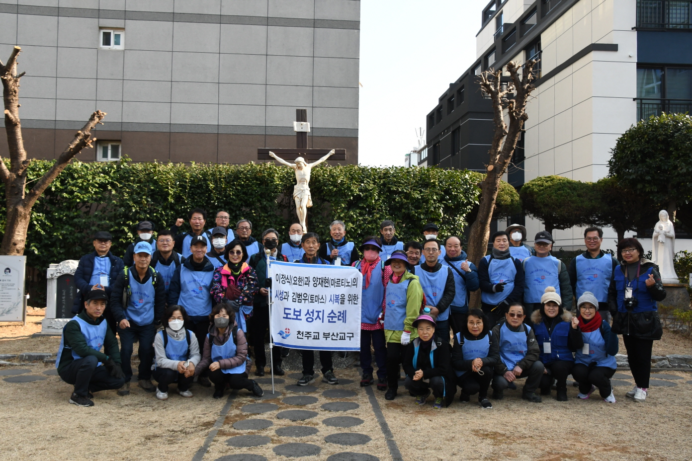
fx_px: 634
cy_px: 230
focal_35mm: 33
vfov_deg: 40.0
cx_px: 346
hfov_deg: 57.2
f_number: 10
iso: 800
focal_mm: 22
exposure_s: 1/400
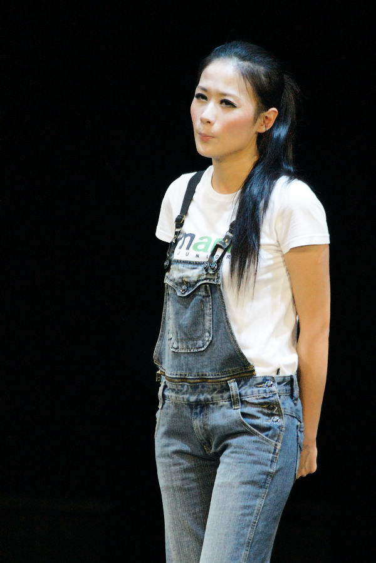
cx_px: 188
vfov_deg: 4.6
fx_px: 7049
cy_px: 282
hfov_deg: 3.1
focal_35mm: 450
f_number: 6.3
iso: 2000
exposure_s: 1/250
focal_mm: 300
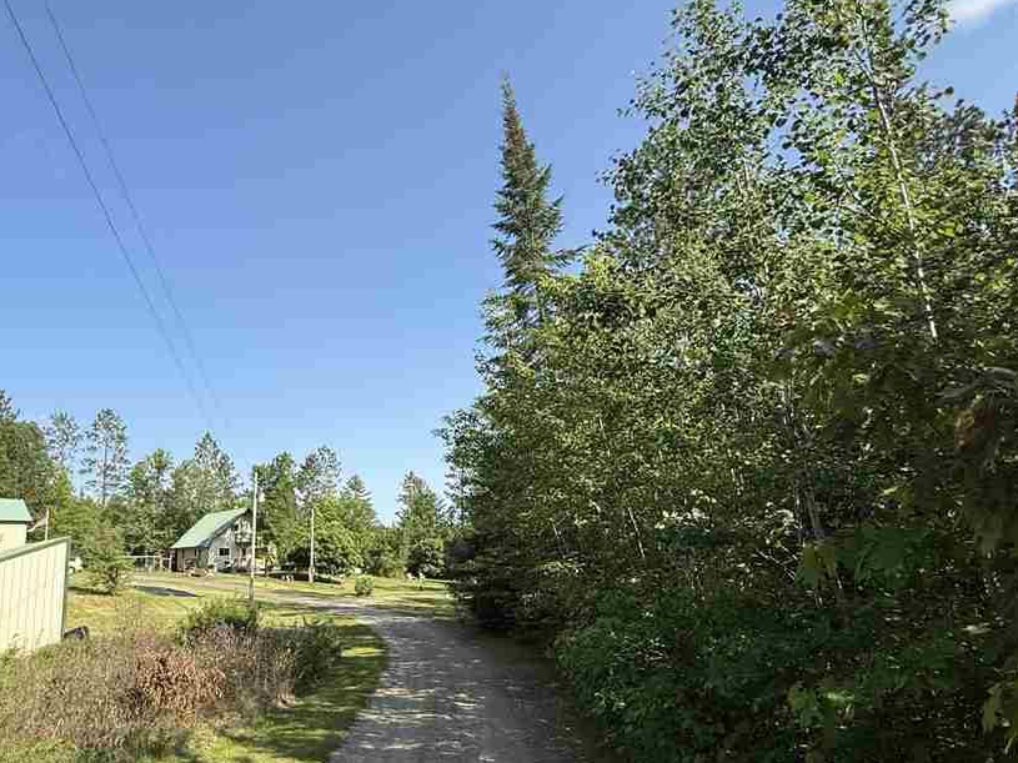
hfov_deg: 74.9
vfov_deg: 60.7
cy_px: 448
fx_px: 647
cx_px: 375
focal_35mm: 22
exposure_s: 1/1534
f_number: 2.2
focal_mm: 2.22
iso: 50
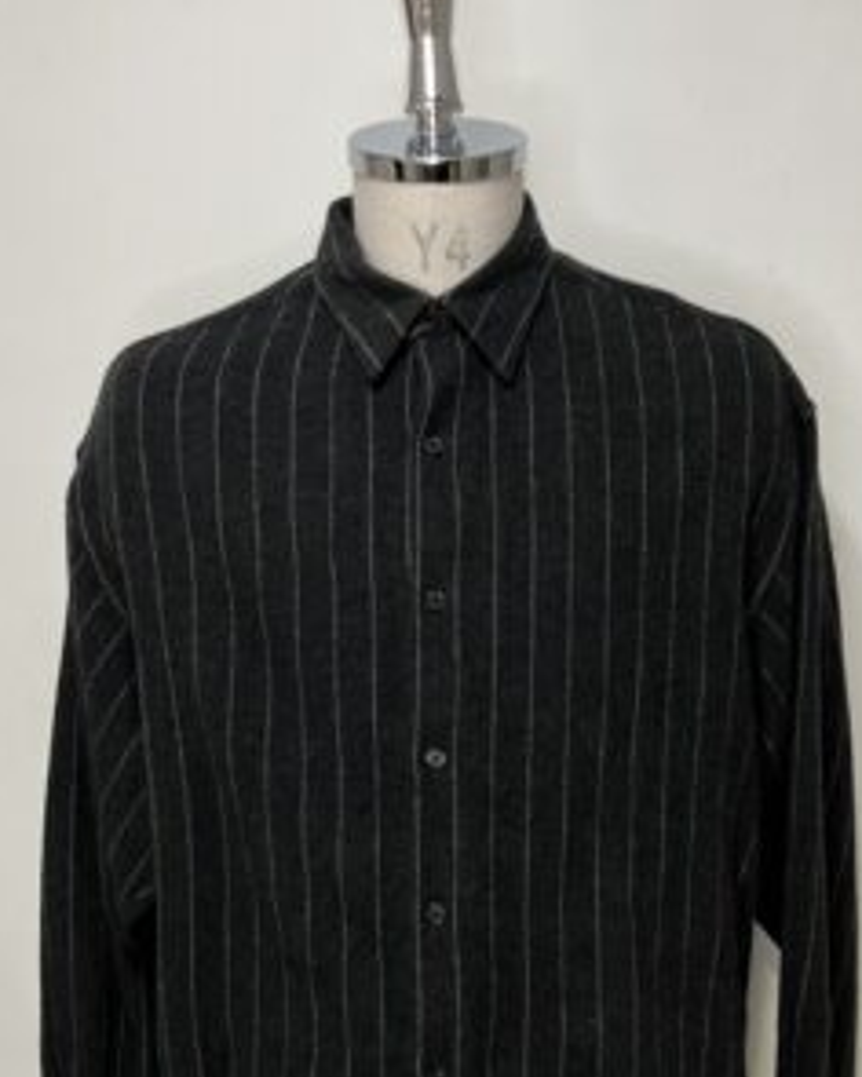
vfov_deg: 48.2
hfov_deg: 40.1
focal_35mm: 37
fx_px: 1180
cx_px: 468
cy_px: 727
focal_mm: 3.99
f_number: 1.8
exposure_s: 1/50
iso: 64
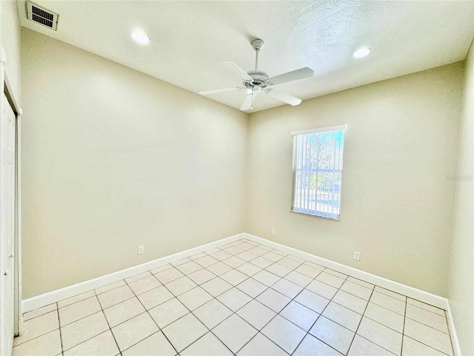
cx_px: 237
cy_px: 178
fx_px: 192
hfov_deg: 102.1
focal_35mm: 14
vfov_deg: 85.7
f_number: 2.2
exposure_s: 1/120
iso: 125
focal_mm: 2.22
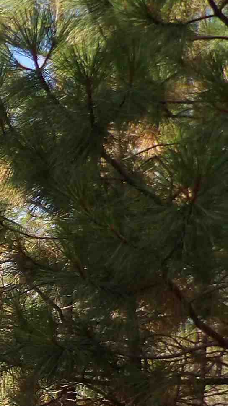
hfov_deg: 11.6
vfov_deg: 24.4
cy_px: 405
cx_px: -342
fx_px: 893
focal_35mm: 83
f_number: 3.2
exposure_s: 1/437
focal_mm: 4.3
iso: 100
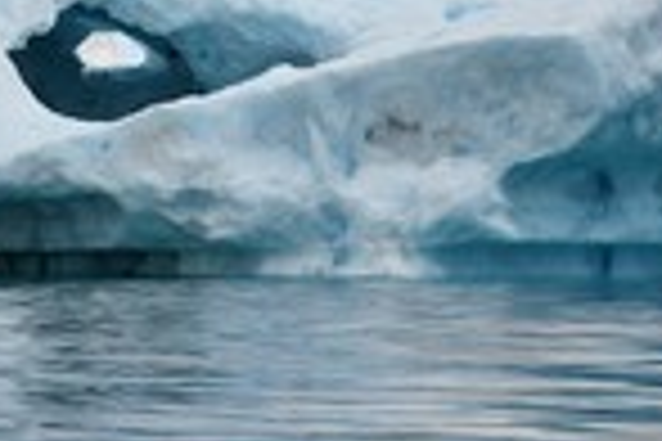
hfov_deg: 6.0
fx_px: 6289
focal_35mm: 342
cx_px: 90
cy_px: -94
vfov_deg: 4.0
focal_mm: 120
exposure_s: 1/400
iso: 400
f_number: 7.1
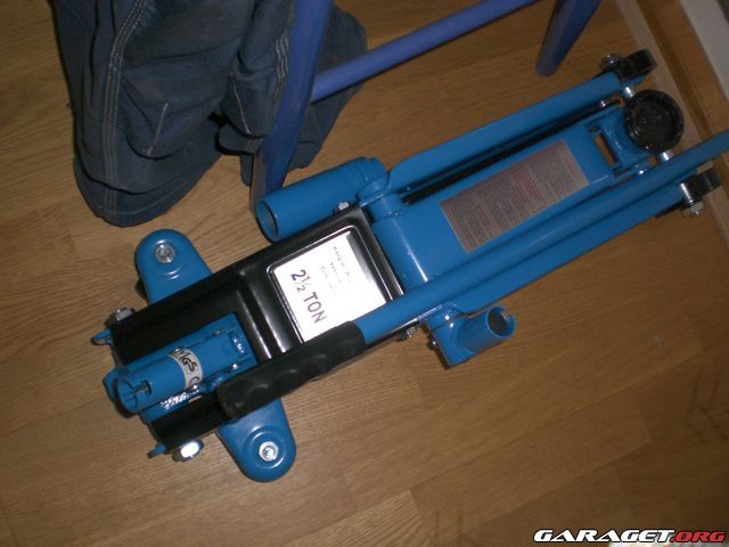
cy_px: 274
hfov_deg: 49.0
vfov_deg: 37.7
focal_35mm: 38
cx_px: 364
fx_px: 800
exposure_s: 1/60
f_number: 3.1
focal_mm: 6.3
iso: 100
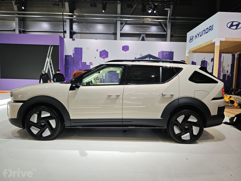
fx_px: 160
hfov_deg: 73.9
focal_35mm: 23
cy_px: 90
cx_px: 120
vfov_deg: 58.9
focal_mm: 8.72
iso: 125
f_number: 1.63
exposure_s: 1/100
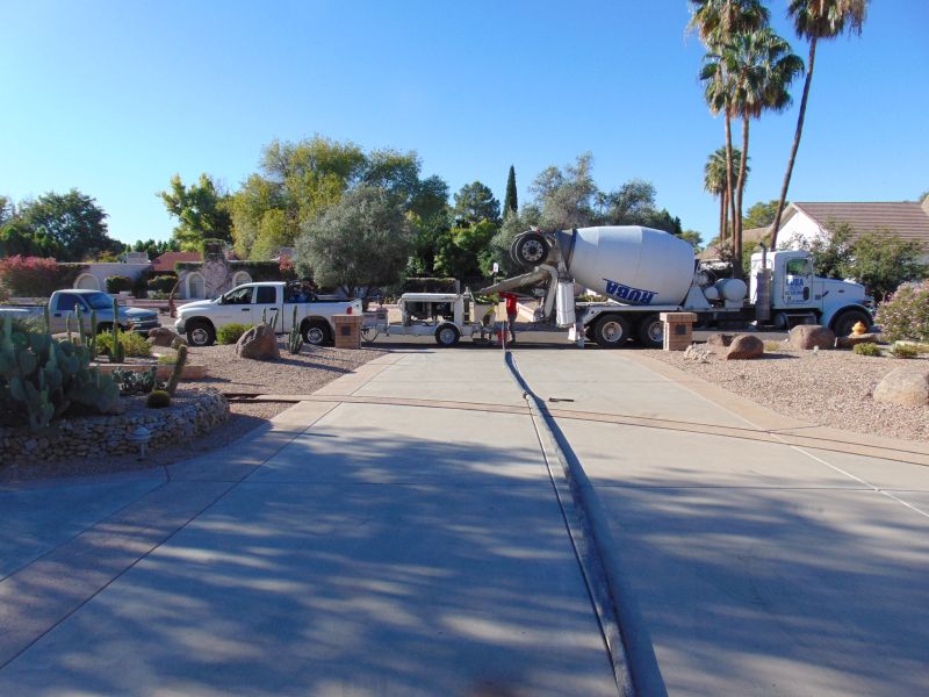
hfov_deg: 69.4
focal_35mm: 25
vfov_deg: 54.9
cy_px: 348
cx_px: 464
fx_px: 671
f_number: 7.7
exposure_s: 1/160
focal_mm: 4.5
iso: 80
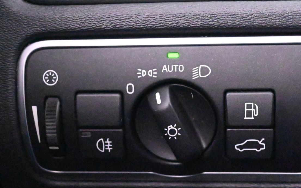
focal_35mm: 83
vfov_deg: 15.7
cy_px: 138
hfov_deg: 25.0
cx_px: 168
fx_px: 679
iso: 36000
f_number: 5.3
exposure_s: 1/60
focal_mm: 37
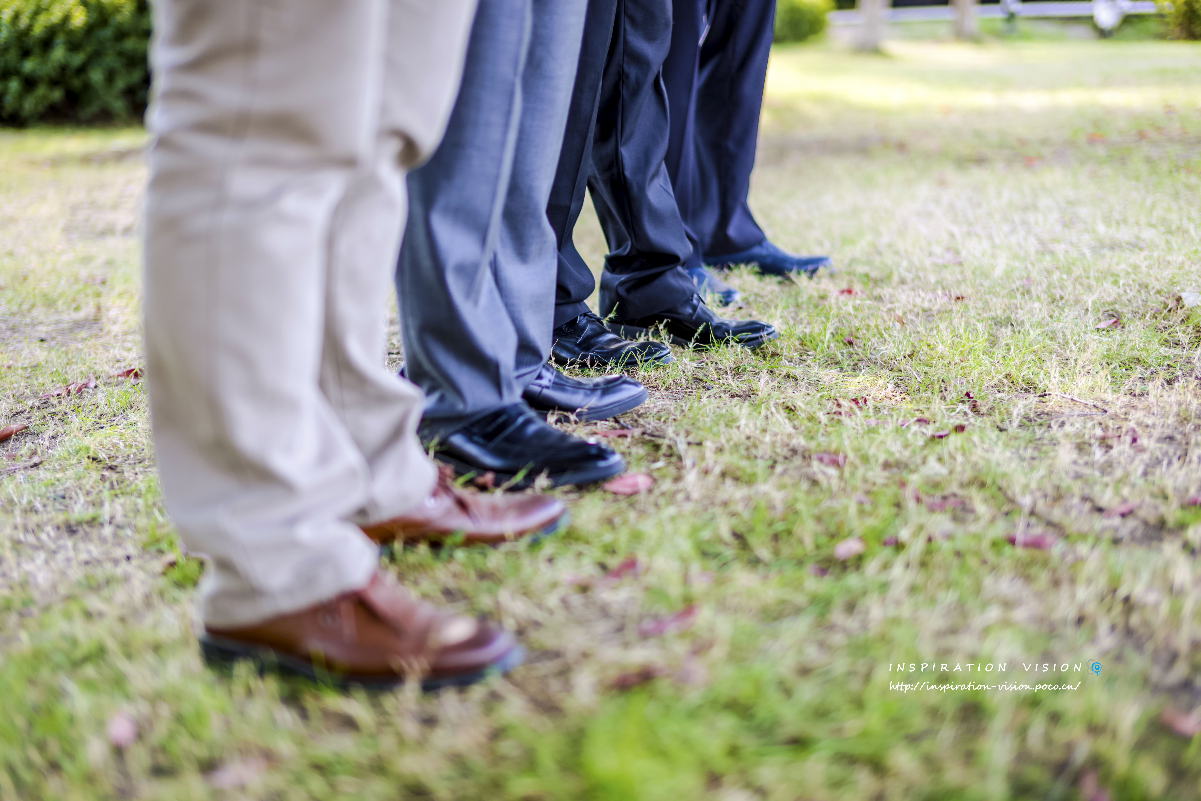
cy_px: 400
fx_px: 1668
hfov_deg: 39.6
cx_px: 600
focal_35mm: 50
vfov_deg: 27.0
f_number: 1.4
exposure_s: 1/200
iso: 100
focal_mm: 50
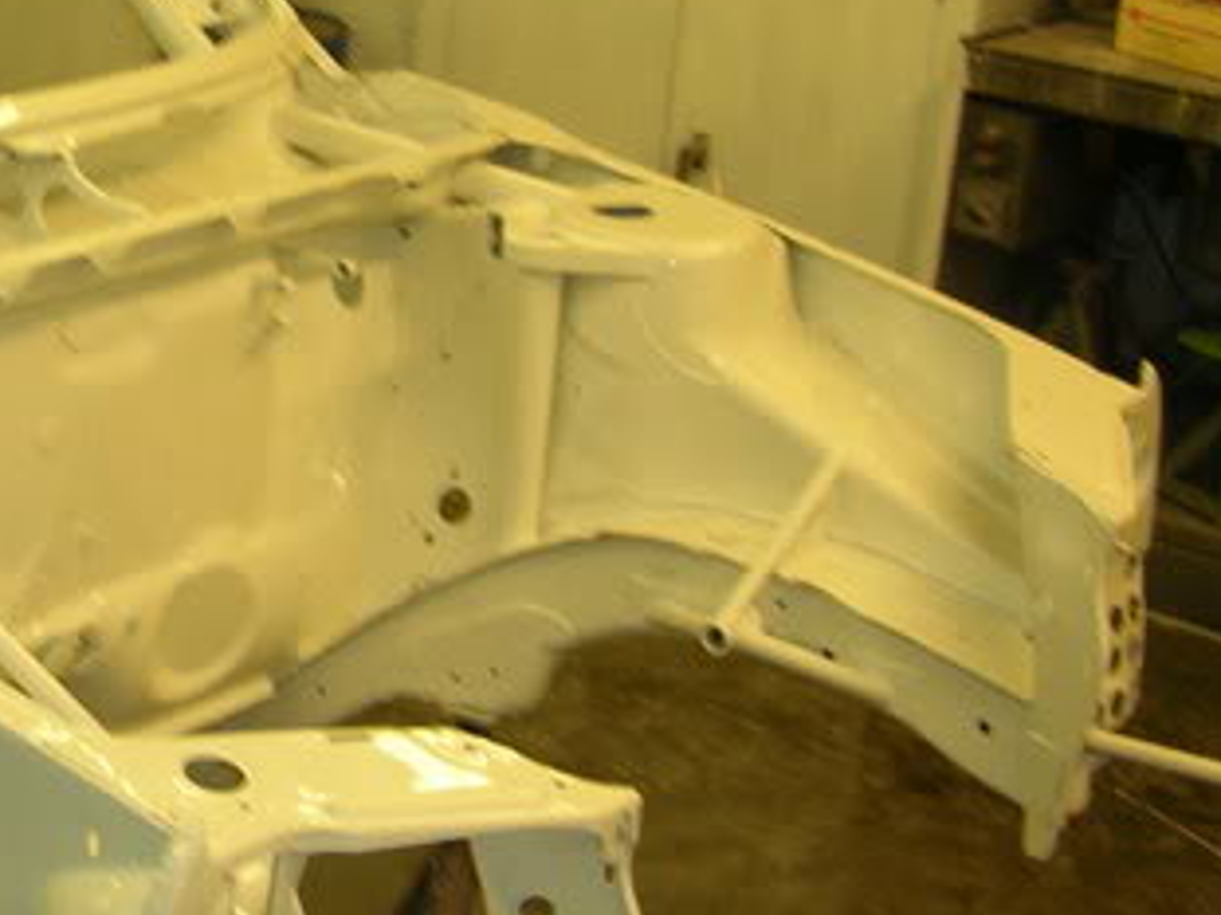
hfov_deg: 20.1
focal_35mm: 90
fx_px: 3173
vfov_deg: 16.3
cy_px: 149
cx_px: -330
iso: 50
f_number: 3
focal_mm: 5.8
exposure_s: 1/30
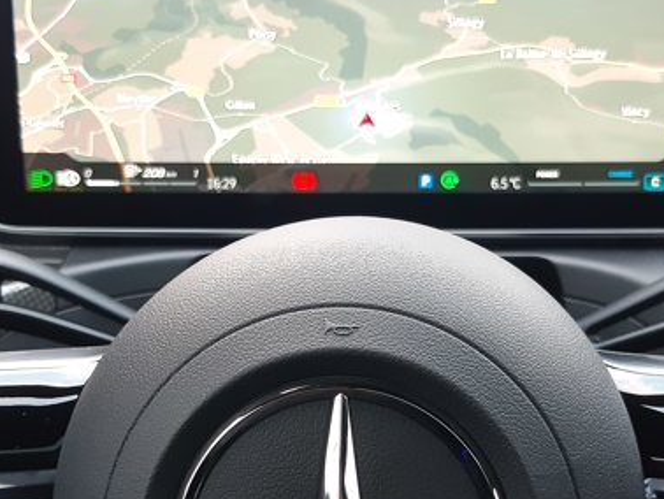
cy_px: 315
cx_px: 348
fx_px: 1056
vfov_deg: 26.5
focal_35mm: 55
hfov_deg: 34.9
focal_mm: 3.92
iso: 200
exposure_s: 1/30
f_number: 1.7
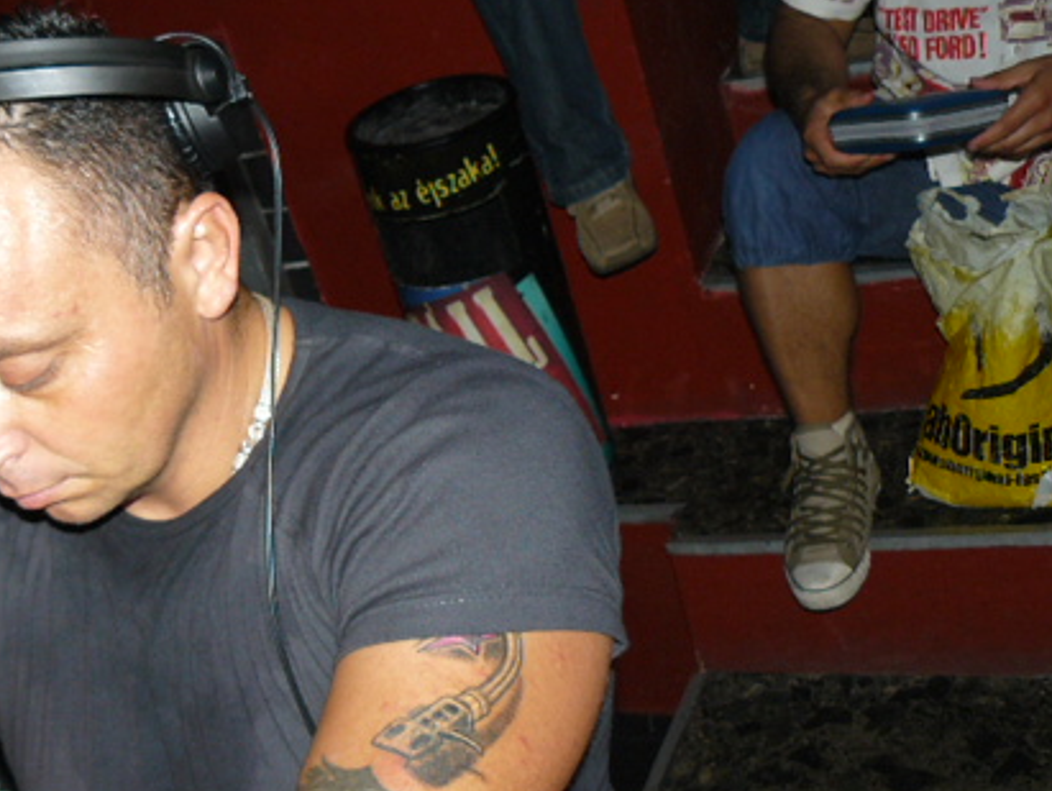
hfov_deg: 33.6
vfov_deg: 26.1
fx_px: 1703
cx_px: 256
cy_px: 353
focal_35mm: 56
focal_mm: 6
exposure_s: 1/30
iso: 100
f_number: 2.8
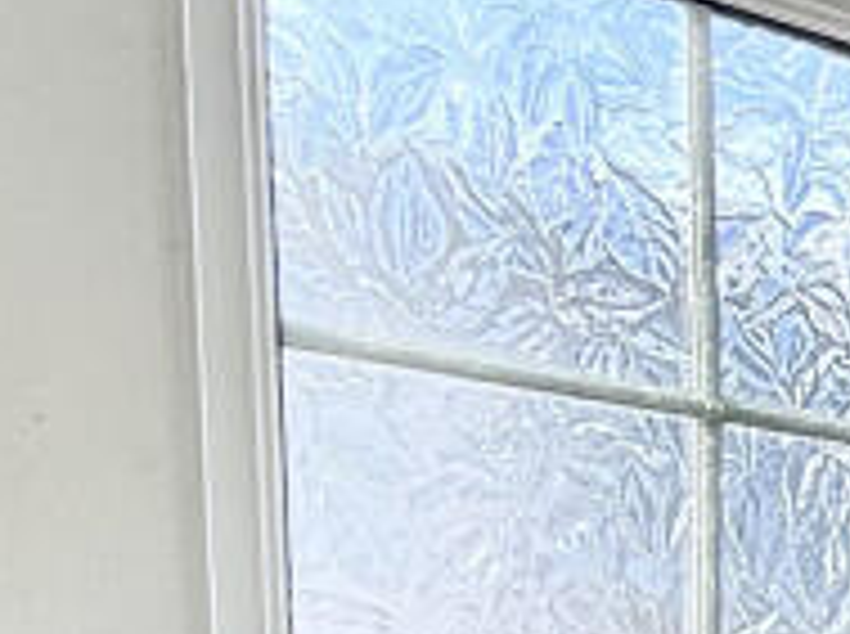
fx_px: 1863
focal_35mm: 76
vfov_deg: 17.2
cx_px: 1597
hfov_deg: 18.8
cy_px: 985
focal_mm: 2.22
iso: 64
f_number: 2.2
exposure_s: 1/163
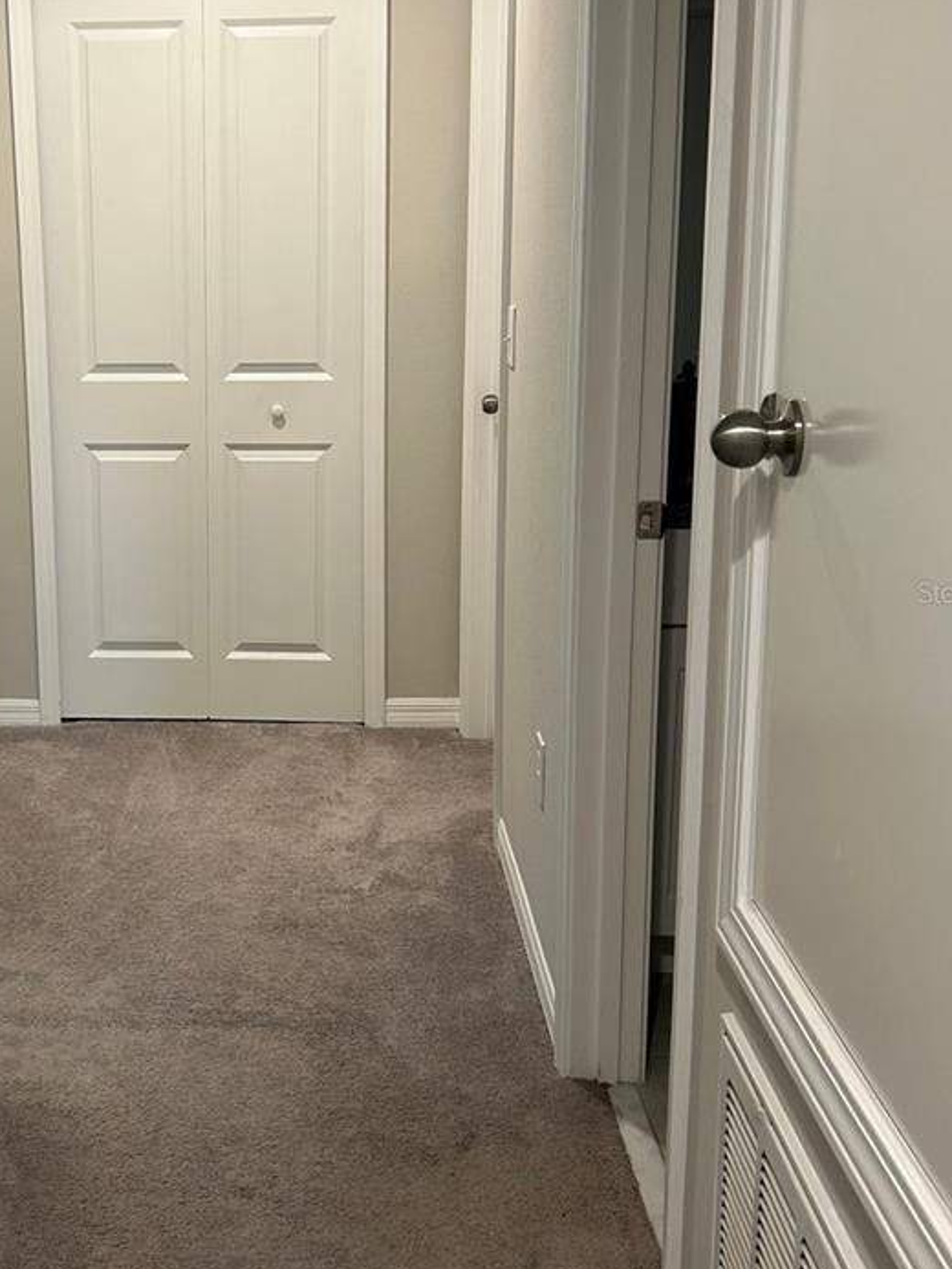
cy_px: 591
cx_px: 223
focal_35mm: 45
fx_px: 1650
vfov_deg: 42.0
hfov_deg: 31.5
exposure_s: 1/60
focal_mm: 5.7
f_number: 1.5
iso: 125
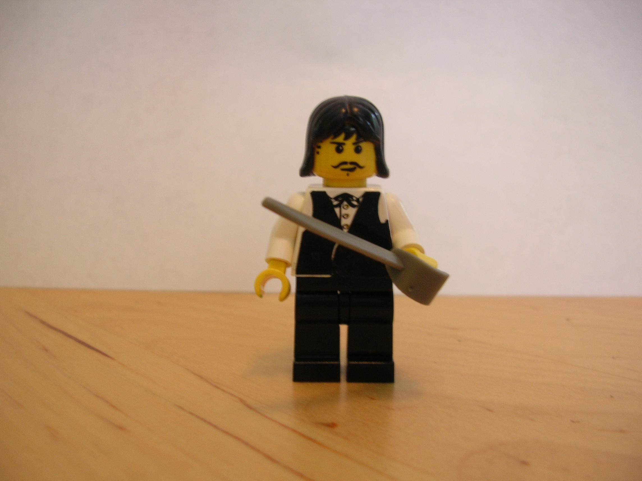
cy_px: 240
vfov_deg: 40.6
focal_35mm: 35
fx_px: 649
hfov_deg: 52.7
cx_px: 321
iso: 50
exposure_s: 1/7.4
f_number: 2.8
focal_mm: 5.8
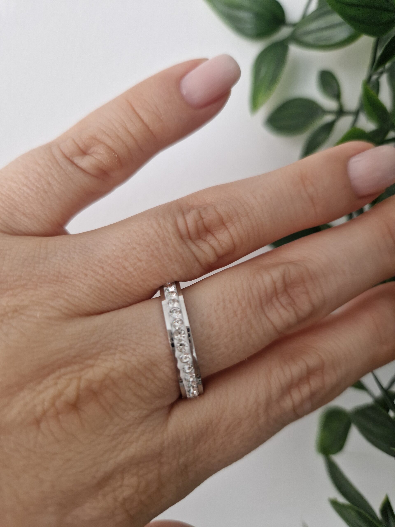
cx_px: 198
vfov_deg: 73.9
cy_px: 264
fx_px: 350
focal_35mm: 23
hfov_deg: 58.9
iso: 50
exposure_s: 1/180
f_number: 1.8
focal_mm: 5.4
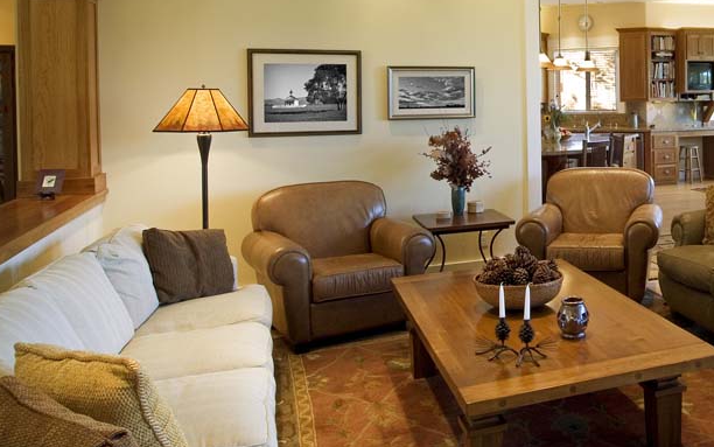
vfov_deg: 34.4
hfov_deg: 49.3
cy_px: 99
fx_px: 701
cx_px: 616
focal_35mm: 36
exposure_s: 1/2
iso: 100
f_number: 11
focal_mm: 12
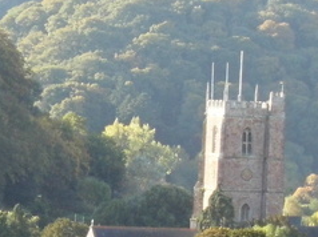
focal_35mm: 306
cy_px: 217
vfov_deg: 4.8
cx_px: 286
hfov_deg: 6.5
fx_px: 2808
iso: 100
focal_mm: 12.8
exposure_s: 1/200
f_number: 3.7
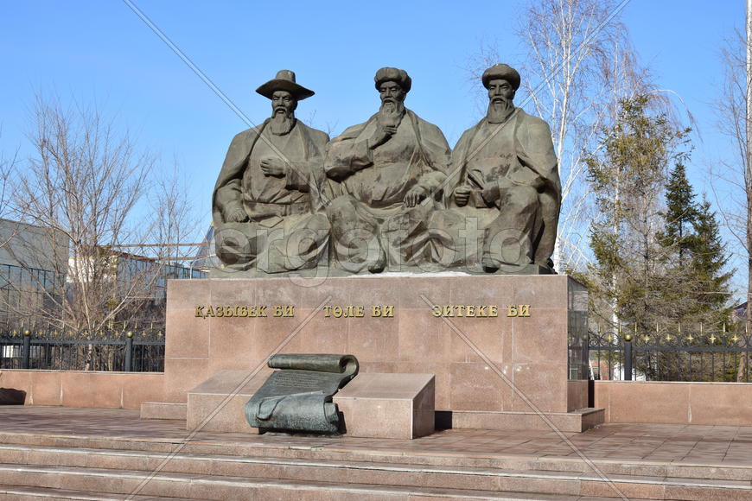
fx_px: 1065
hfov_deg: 38.9
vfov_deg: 26.5
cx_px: 376
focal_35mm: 51
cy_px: 250
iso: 100
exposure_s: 1/250
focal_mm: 34
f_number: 9
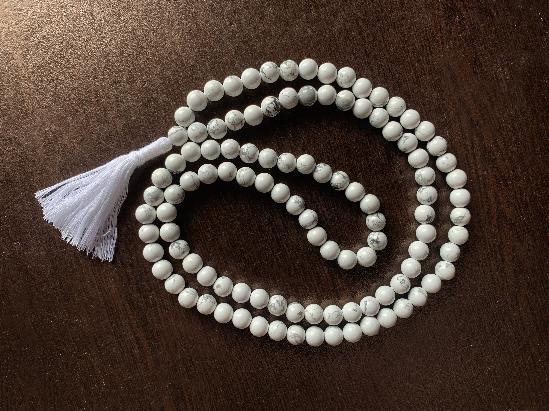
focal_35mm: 26
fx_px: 412
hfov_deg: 67.3
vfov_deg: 53.1
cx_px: 274
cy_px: 206
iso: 50
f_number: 1.8
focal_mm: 4.25
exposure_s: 1/121
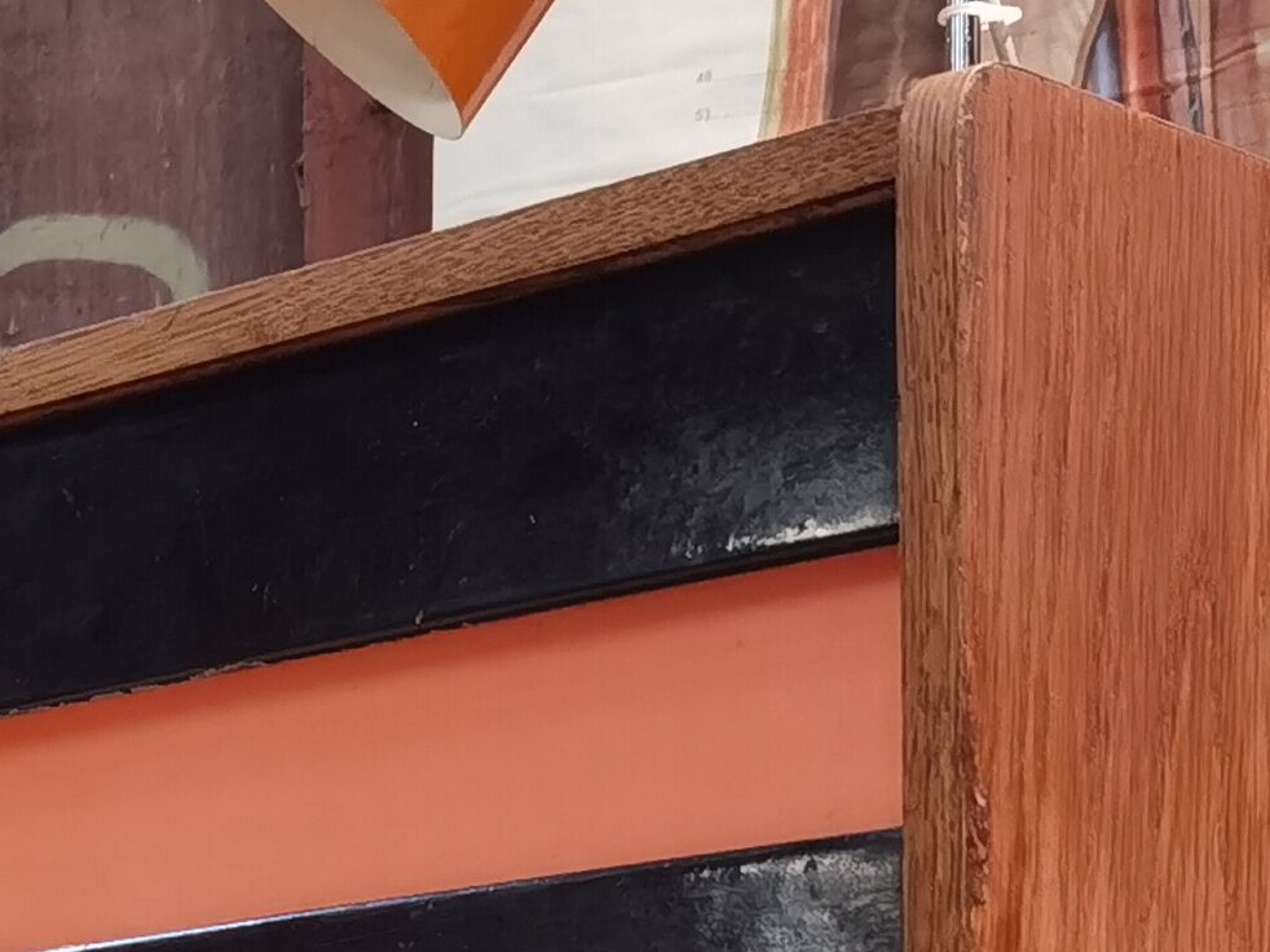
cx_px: 10
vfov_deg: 11.5
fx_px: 4438
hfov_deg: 16.0
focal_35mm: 121
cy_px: 1621
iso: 320
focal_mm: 6.71
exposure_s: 1/33.3
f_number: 1.9
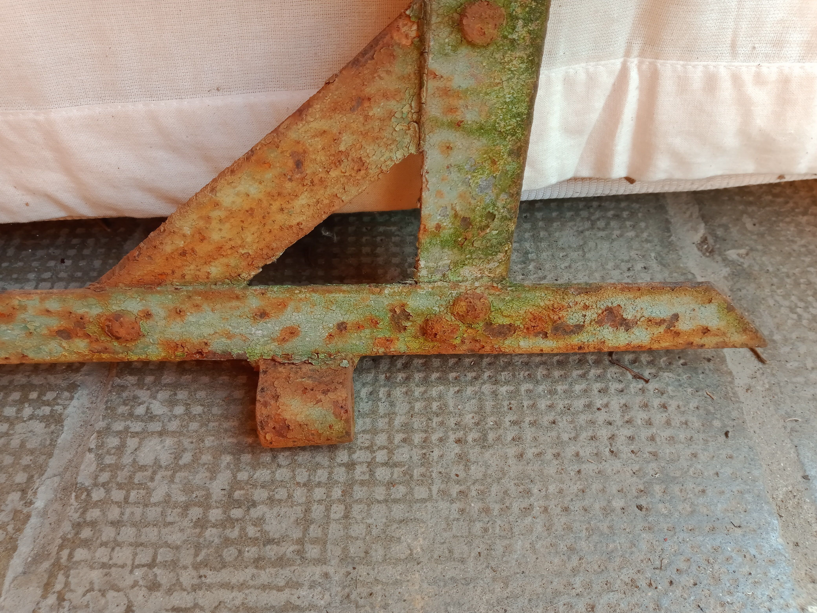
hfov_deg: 65.3
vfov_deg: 51.4
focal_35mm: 27
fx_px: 637
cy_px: 306
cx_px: 408
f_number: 2
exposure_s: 1/100
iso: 208
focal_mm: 3.54
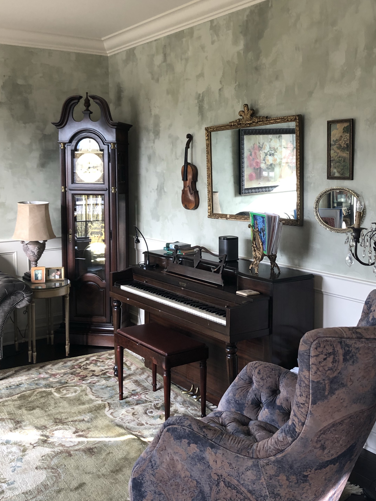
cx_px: 218
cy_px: 225
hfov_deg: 36.7
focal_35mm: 39
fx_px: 565
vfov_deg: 47.8
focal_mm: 3.99
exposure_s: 1/40
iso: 25
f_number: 1.8
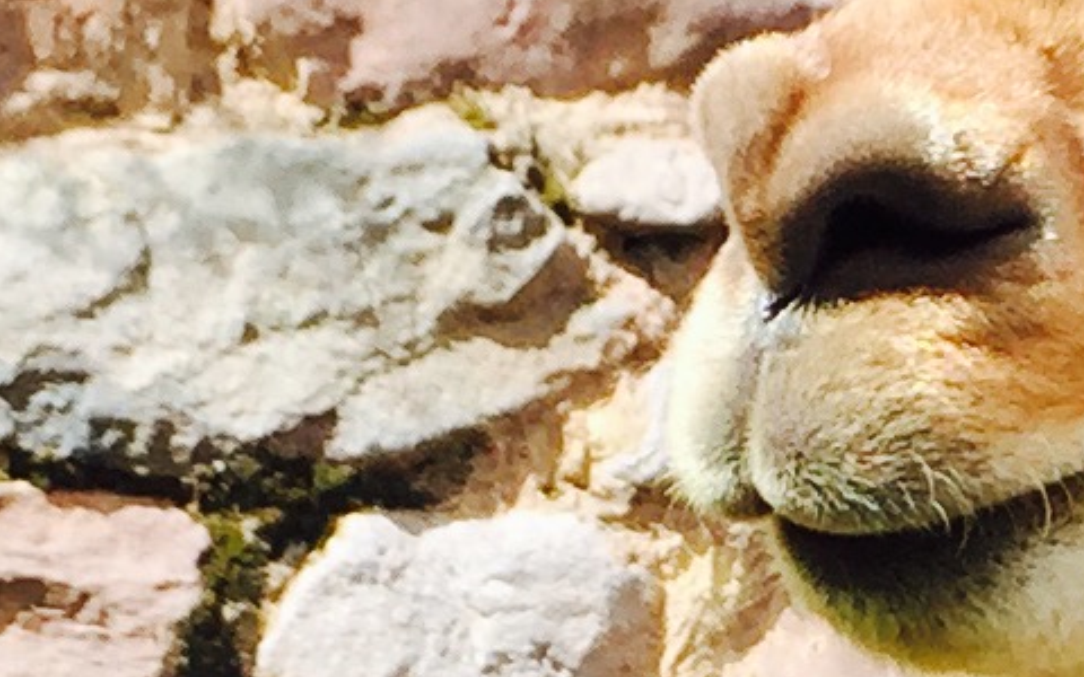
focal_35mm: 209
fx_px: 6174
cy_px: 1061
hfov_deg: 9.9
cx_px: 1111
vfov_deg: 6.2
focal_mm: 4.15
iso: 32
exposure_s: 1/1041
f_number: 2.2
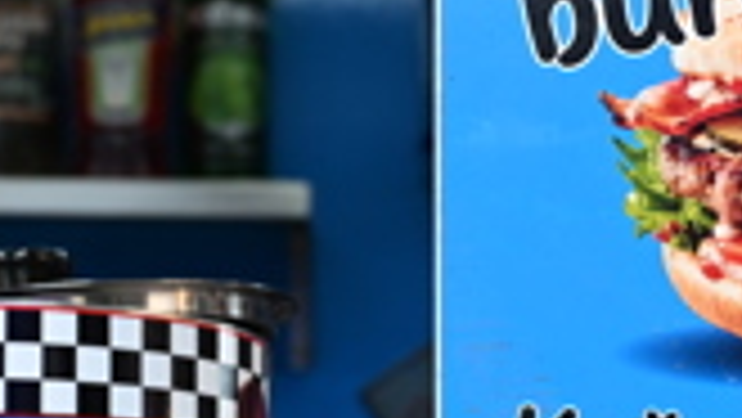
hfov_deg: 12.3
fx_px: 3445
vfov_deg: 6.9
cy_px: 503
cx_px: 567
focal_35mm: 175
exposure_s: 1/400
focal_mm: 40
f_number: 5.6
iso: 1250
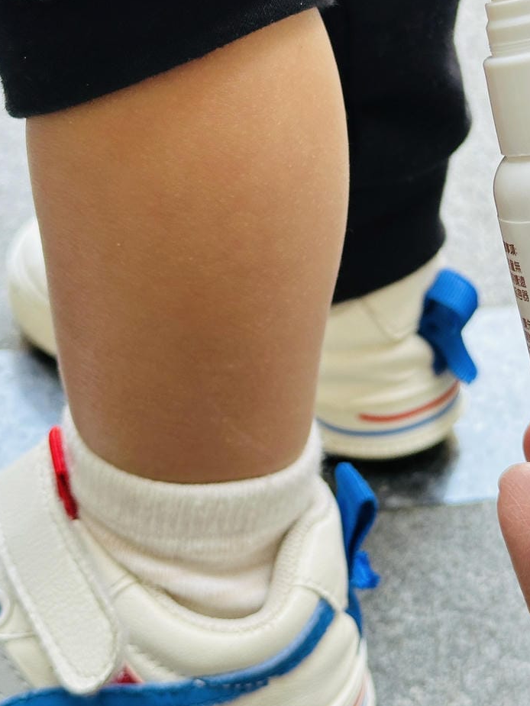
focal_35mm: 83
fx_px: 1694
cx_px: 331
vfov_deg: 23.4
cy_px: 216
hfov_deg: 17.8
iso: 80
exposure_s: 1/103
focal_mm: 6.86
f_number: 1.78
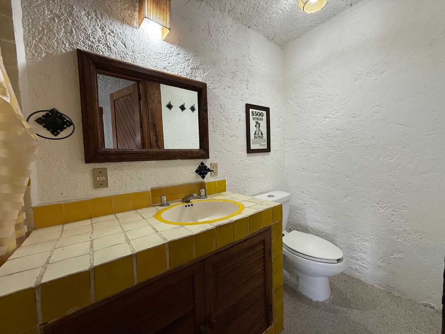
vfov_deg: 85.7
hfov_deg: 102.1
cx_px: 222
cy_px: 167
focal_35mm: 14
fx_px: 180
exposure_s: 1/120
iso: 320
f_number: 2.2
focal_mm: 2.22
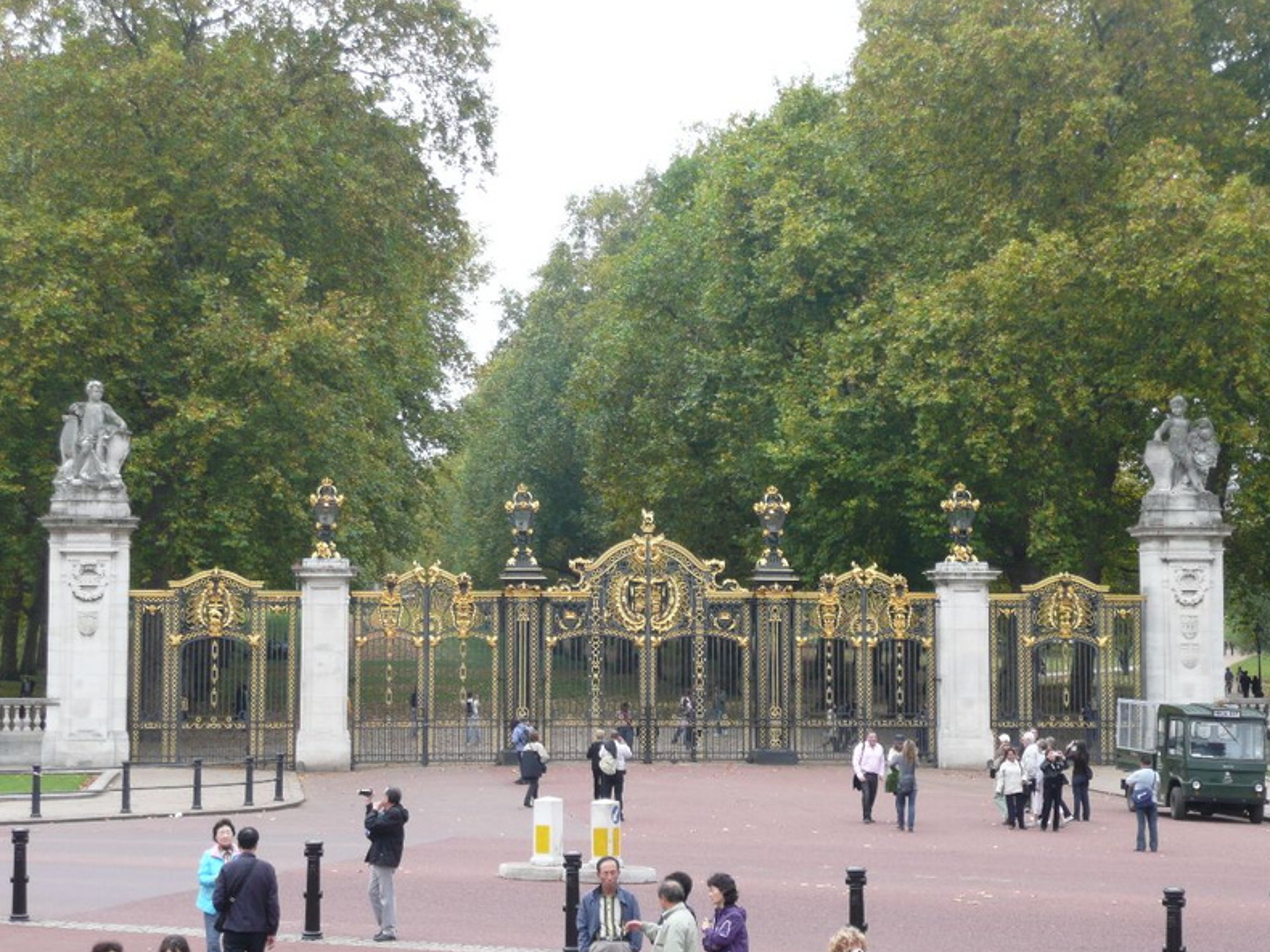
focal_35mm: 78
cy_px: 481
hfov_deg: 25.0
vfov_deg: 18.9
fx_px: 2861
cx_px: 638
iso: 100
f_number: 4.6
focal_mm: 12.7
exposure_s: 1/60
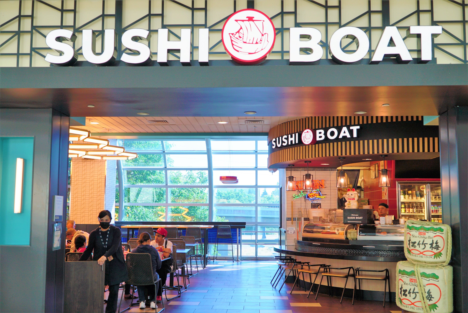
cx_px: 234
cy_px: 156
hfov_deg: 50.7
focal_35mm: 38
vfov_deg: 35.1
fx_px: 494
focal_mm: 38
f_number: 4.5
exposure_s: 1/60
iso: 100
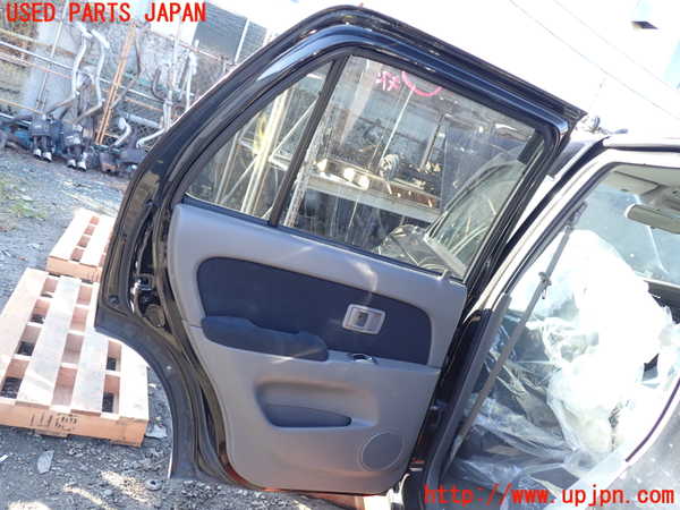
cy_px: 255
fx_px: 589
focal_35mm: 30
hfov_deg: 60.0
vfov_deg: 46.8
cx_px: 340
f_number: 2.3
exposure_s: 1/100
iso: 100
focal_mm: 5.4
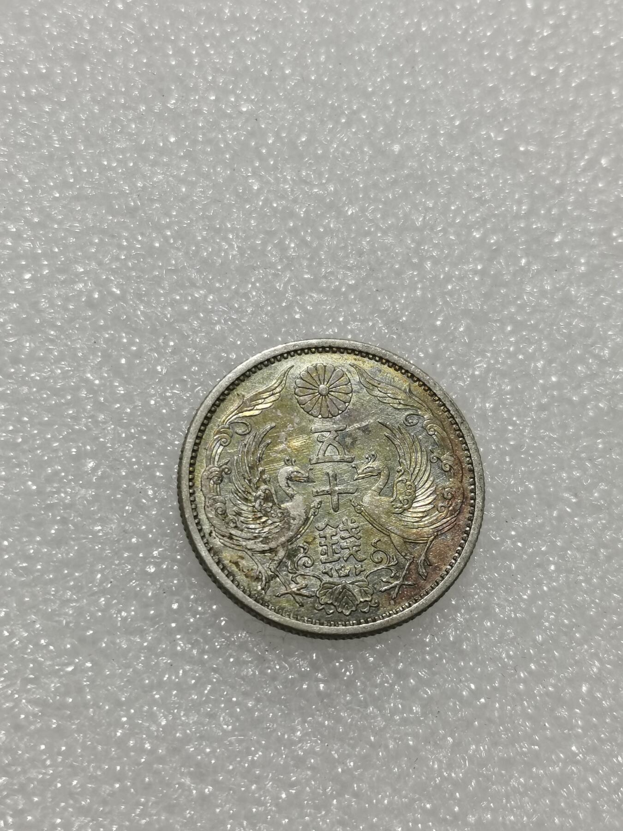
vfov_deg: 29.0
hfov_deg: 21.9
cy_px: 416
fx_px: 1608
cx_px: 312
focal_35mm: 67
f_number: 1.8
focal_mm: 5.58
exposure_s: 1/100
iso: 100
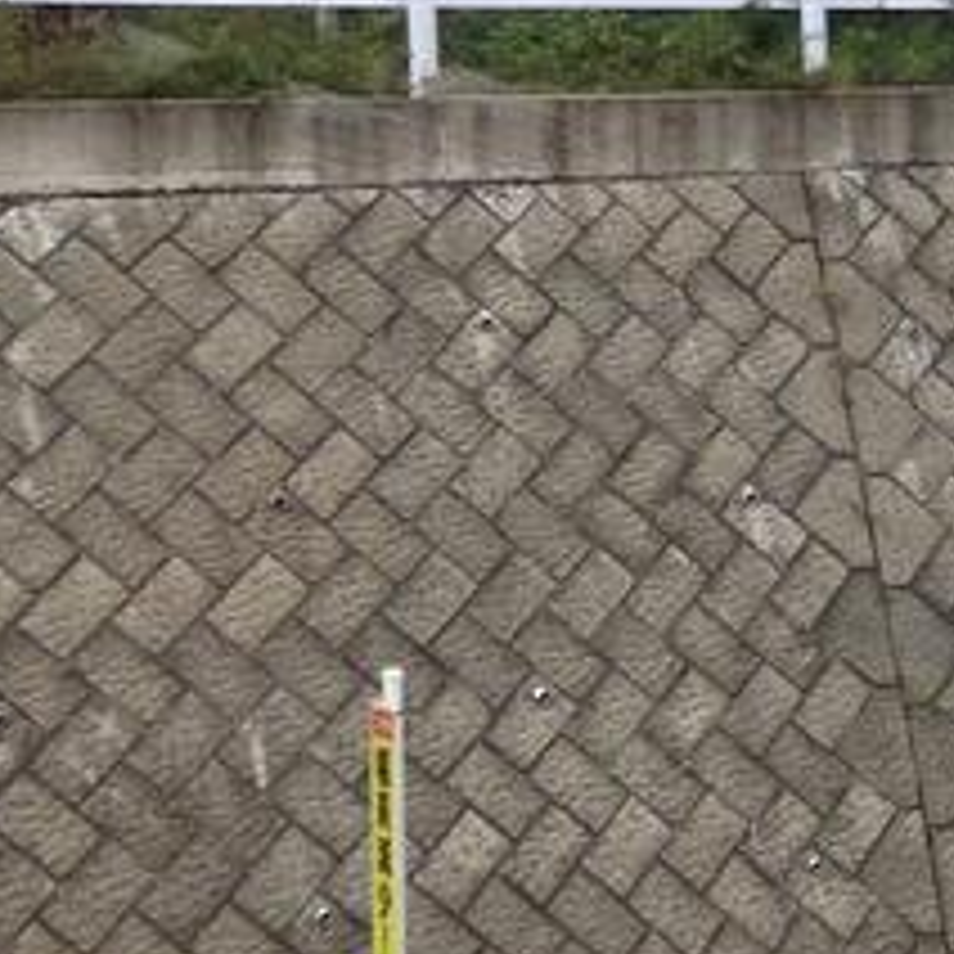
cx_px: 1634
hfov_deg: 14.3
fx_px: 3430
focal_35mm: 110
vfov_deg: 15.3
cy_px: -153
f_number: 2.4
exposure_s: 1/609
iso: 50
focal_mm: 4.12
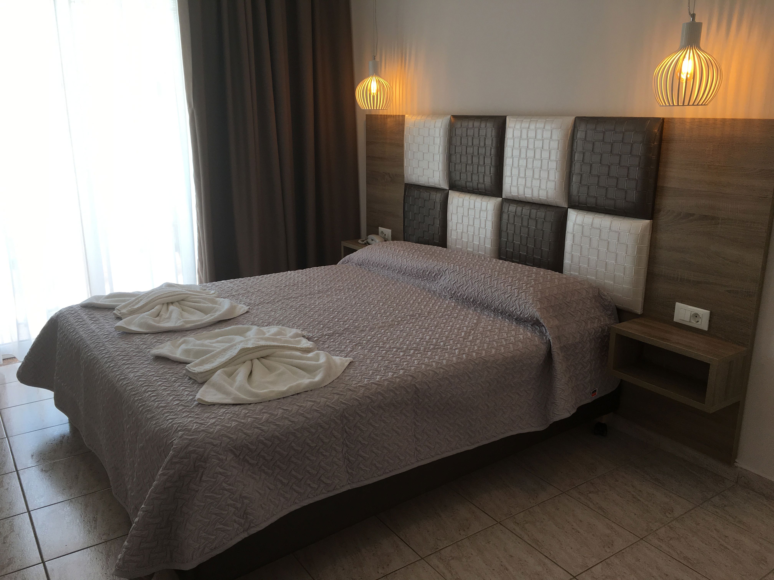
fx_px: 648
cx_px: 387
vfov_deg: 48.2
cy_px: 290
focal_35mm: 29
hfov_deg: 61.7
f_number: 2.2
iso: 25
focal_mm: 4.15
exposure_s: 1/100
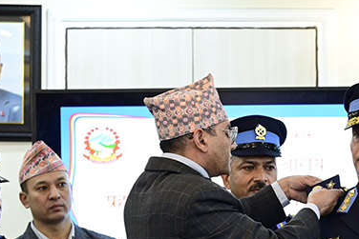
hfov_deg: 9.0
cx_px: 372
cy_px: 249
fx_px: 2254
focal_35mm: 226
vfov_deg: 6.1
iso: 2000
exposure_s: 1/160
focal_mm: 85
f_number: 4
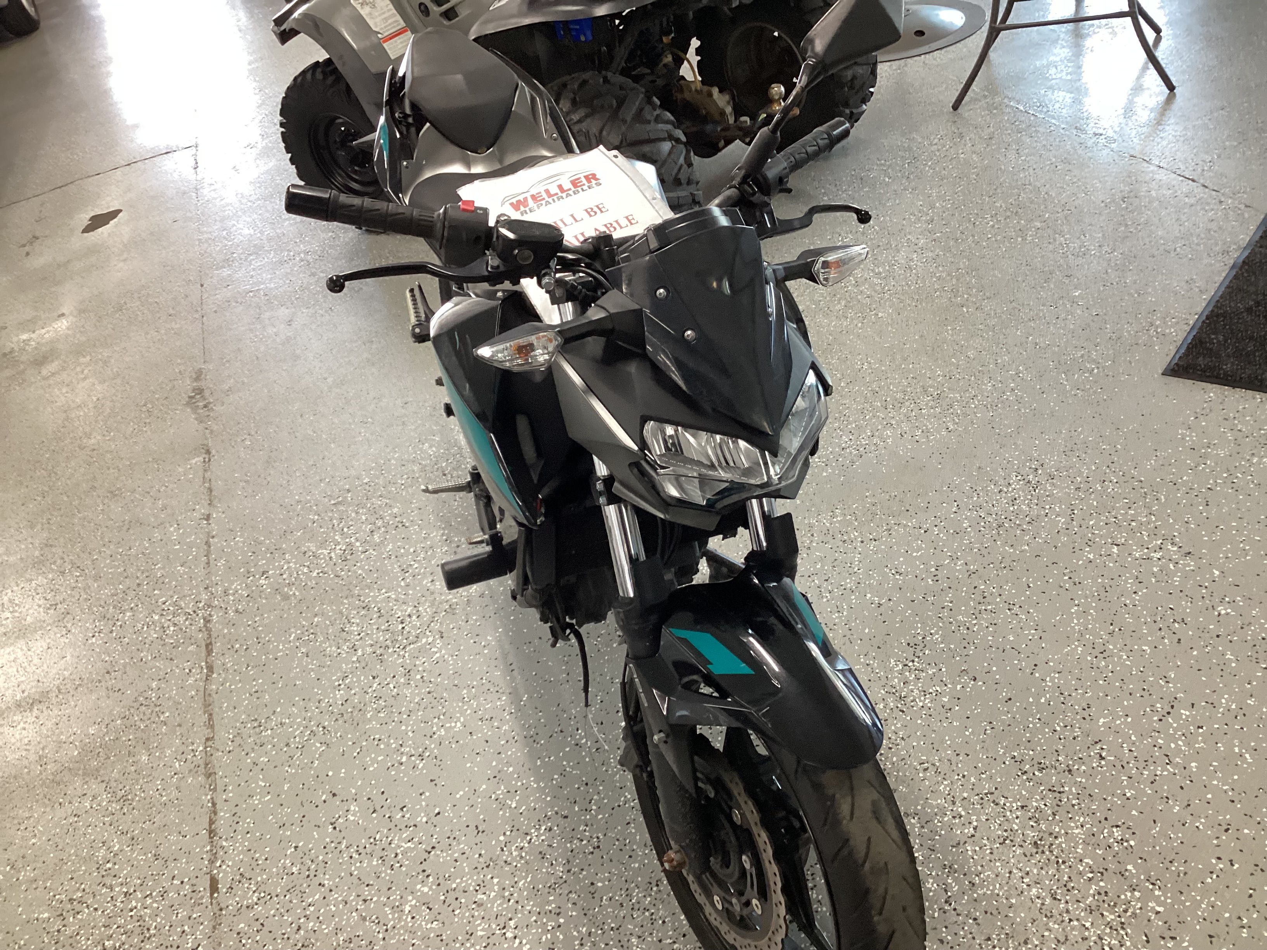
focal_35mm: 31
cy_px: 475
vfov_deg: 45.4
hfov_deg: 58.4
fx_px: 1135
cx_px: 634
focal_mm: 3.3
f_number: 2.4
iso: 200
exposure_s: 1/60
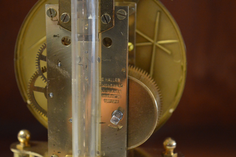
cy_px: 78
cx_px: 118
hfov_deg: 26.0
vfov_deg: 17.5
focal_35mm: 78
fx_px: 511
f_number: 5.6
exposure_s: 1/40
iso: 3200
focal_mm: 52
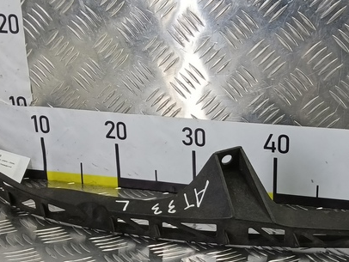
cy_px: 186
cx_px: 217
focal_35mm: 58
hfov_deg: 33.1
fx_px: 585
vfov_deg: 25.1
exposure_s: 1/50
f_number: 1.6
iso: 113
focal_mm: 4.11
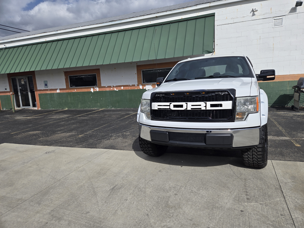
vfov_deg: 58.9
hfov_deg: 73.9
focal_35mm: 23
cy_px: 114
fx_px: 202
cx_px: 152
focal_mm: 5.4
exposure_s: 1/3143
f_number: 1.8
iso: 25
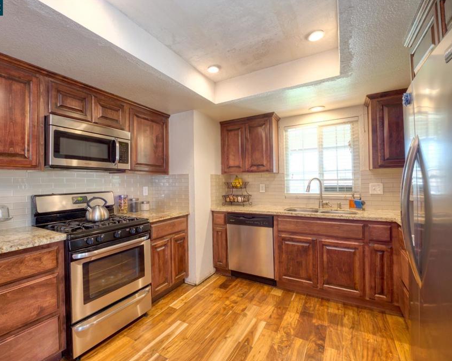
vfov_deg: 80.4
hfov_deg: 92.8
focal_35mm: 16
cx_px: 205
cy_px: 180
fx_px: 214
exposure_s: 1/1.6
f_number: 10
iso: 200
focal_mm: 14
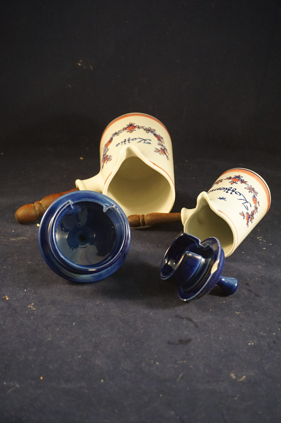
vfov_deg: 45.0
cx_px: 140
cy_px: 212
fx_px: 510
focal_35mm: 44
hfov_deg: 30.8
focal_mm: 29
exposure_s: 1/100
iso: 3200
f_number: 4.5
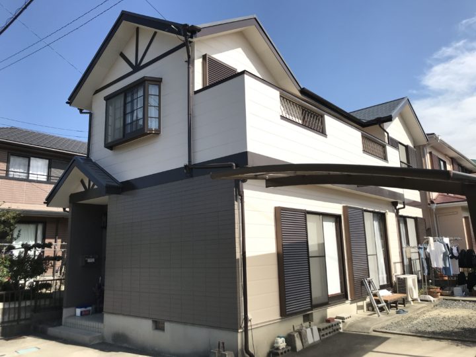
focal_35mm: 28
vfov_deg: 49.7
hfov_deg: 63.4
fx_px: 385
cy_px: 178
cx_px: 238
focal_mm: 3.99
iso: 20
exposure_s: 1/2283
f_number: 1.8
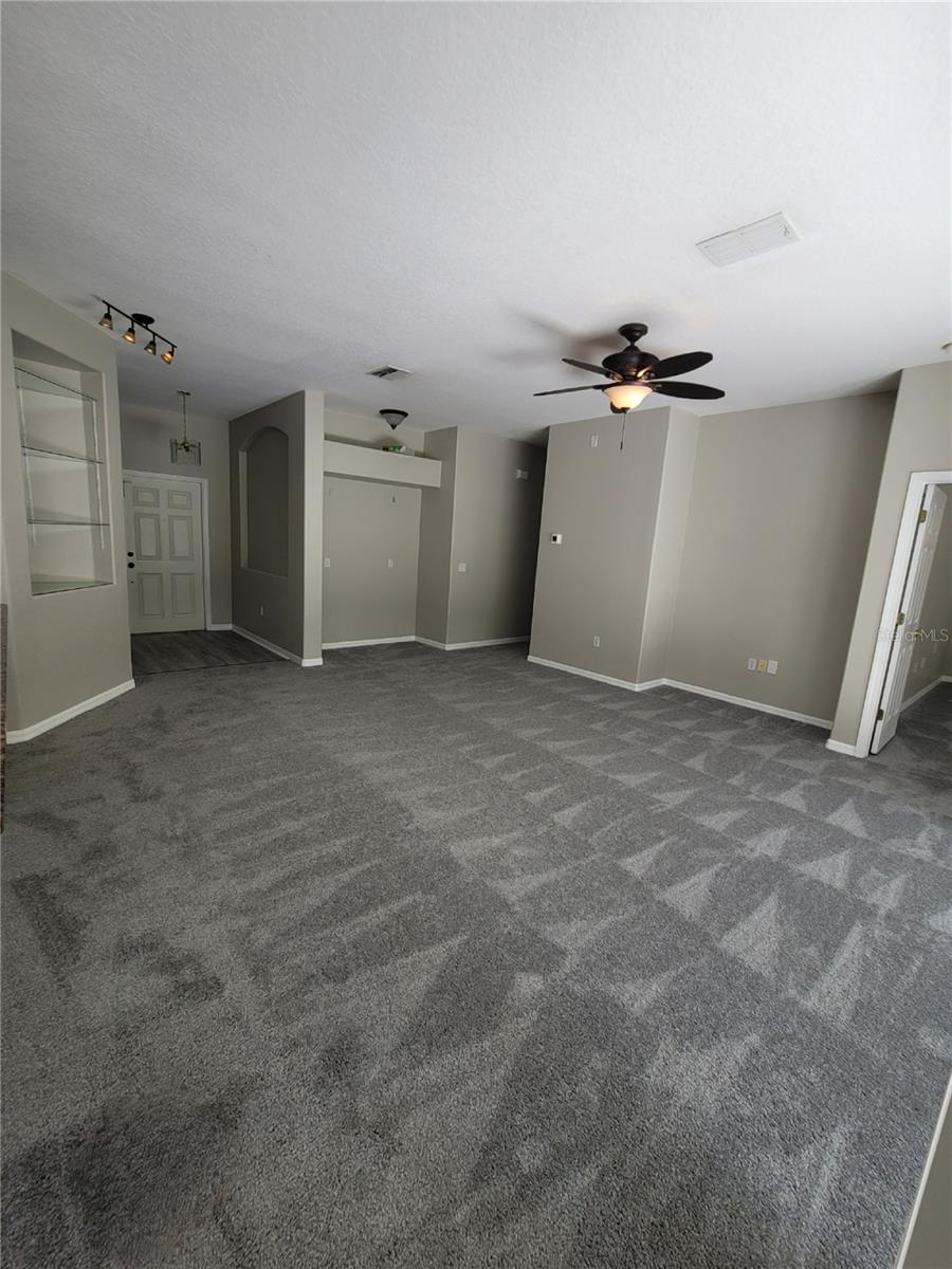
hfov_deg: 89.9
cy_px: 634
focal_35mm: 13
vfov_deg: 106.2
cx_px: 476
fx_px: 477
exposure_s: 1/147
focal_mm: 2.2
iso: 64
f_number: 2.2
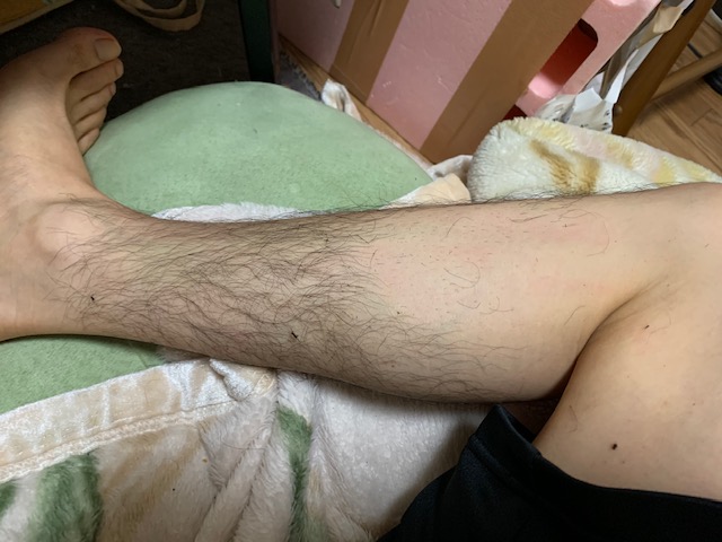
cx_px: 361
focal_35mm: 26
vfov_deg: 53.1
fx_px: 542
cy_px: 271
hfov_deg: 67.3
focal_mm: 4.25
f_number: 1.8
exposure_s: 1/40
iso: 320
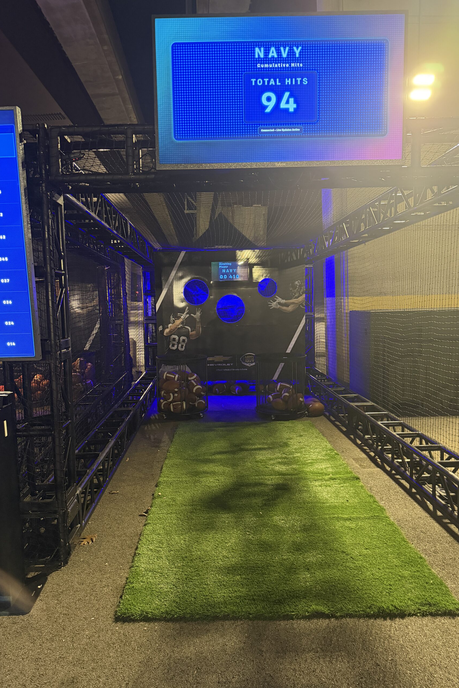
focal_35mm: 25
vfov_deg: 71.5
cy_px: 344
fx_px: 478
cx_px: 214
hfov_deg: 51.2
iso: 800
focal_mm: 6.76
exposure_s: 1/40
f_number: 1.78
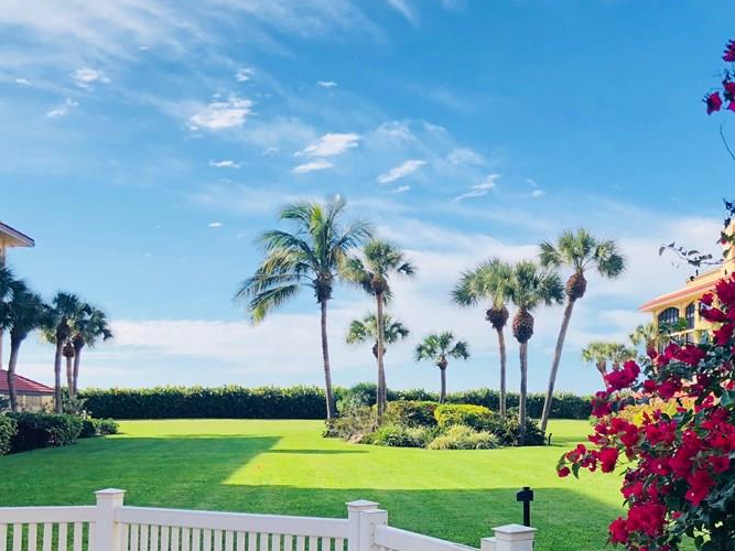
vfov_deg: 33.3
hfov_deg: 42.6
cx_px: 545
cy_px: 361
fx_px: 913
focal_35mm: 43
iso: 20
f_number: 1.8
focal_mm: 4
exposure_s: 1/607
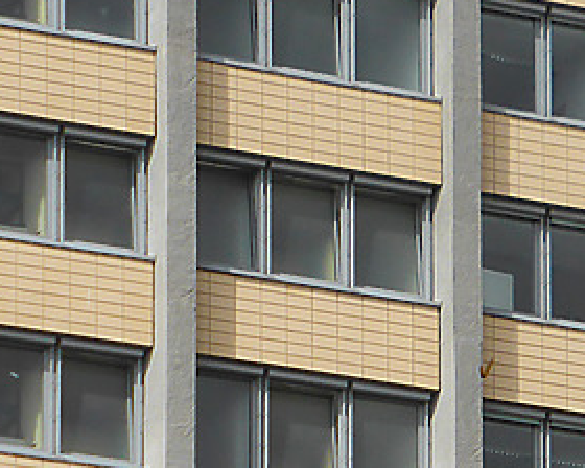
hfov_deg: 4.6
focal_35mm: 421
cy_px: 106
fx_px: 7289
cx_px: 524
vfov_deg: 3.7
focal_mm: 21.8
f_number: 5.4
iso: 100
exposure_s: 1/640
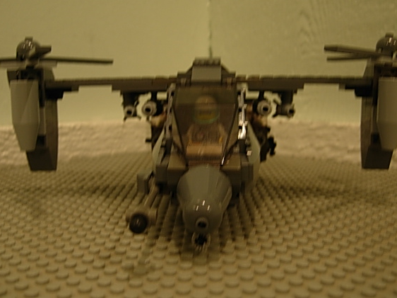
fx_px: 470
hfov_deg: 45.8
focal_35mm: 41
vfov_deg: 35.1
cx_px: 206
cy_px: 136
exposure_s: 1/4
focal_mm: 7.5
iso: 72
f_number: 2.7
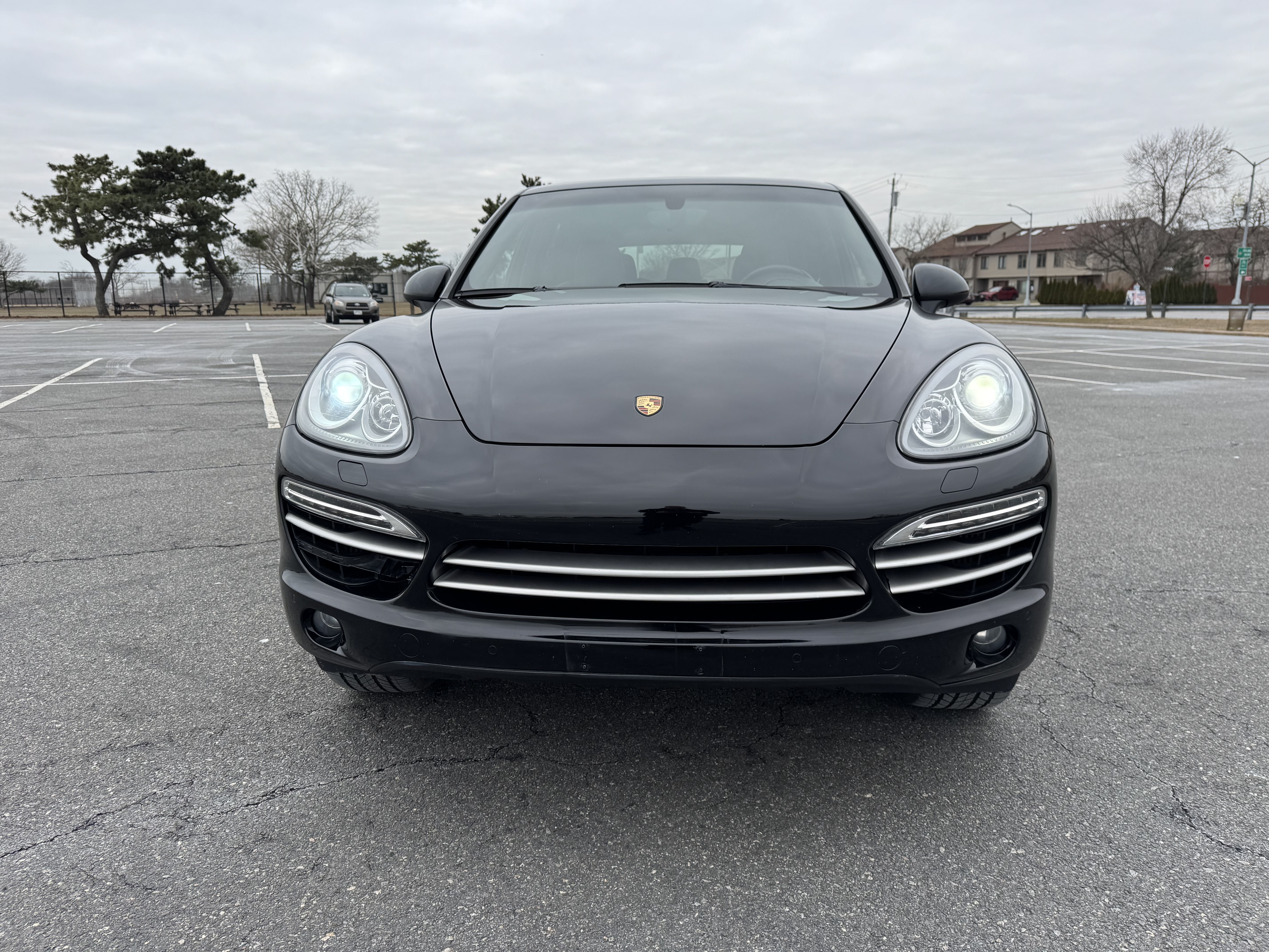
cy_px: 476
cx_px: 634
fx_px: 880
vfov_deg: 56.8
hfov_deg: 71.6
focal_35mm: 24
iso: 80
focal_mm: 6.76
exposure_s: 1/1524
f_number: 1.78
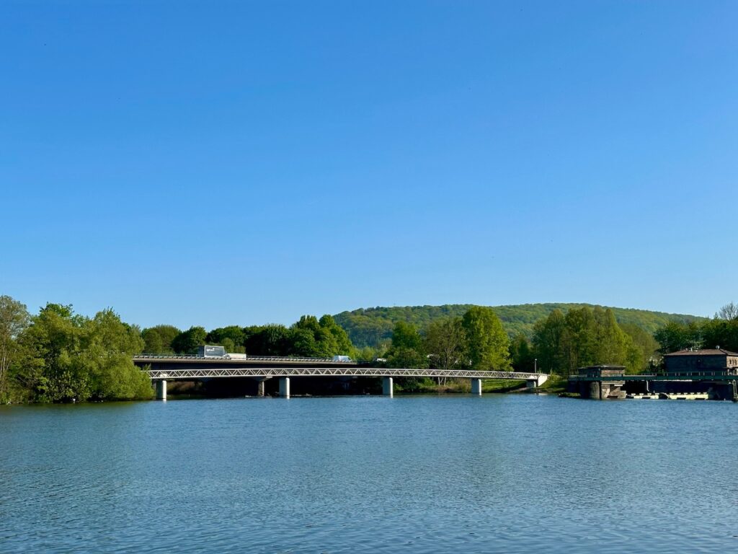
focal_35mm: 48
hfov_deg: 39.7
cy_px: 277
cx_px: 369
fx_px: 1023
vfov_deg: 30.3
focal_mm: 6.86
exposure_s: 1/4184
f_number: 1.78
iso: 64
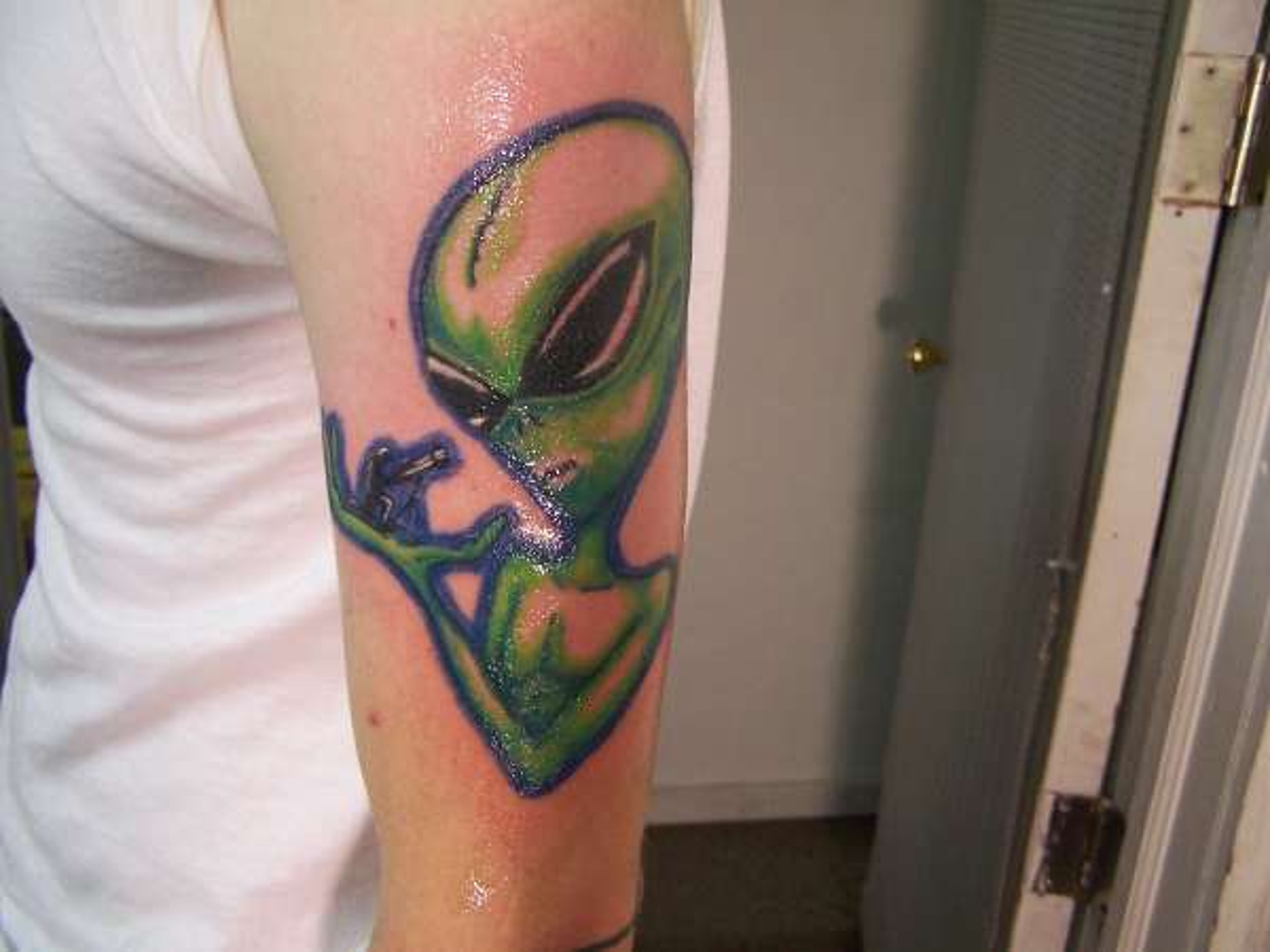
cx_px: 635
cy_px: 476
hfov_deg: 49.0
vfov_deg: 37.7
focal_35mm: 38
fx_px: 1394
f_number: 2.8
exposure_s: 1/20
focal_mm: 6.3
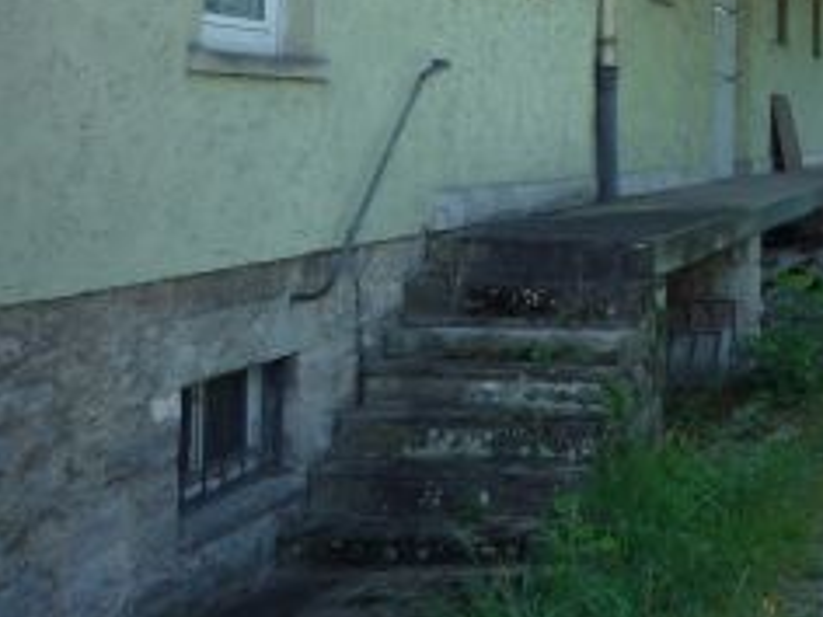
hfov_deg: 28.0
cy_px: -7
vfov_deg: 21.7
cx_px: 833
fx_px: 1545
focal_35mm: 65
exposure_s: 1/160
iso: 100
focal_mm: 5.2
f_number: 4
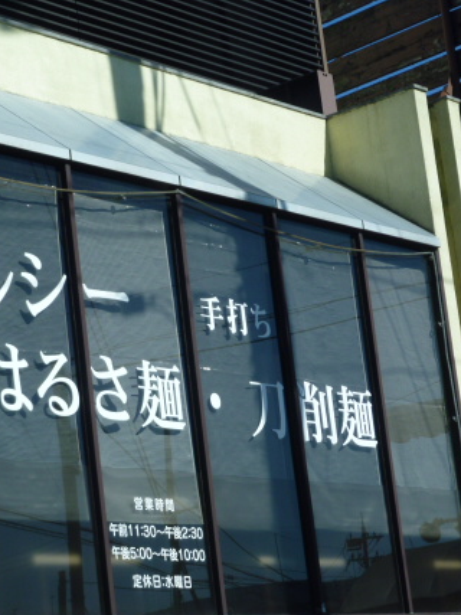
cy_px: 336
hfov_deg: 12.3
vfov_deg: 16.4
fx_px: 2132
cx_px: 98
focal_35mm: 120
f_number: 5.5
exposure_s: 1/320
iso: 80
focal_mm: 14.2
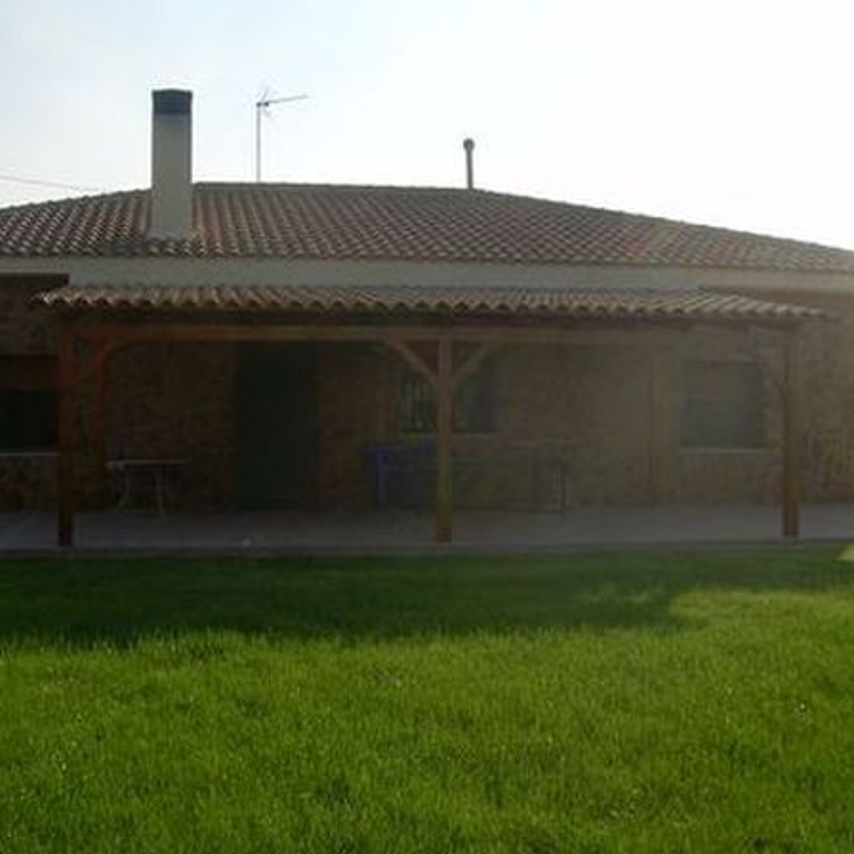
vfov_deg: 37.6
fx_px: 1256
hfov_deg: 37.4
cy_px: 427
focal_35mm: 45
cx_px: 337
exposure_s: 1/500
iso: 50
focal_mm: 6.3
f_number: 4.6
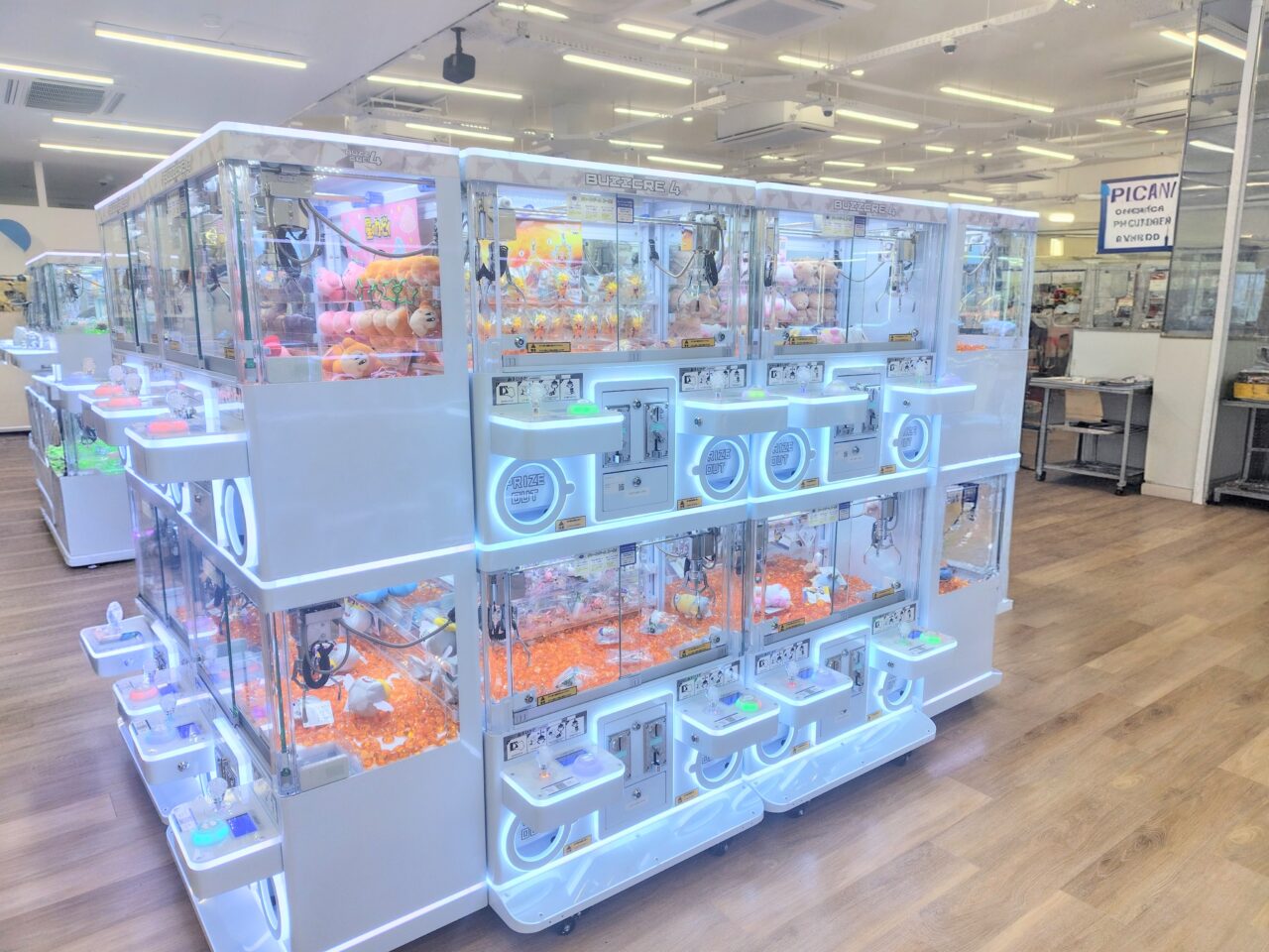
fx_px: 843
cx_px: 634
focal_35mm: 23
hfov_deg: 73.9
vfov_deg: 58.9
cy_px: 476
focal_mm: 5.6
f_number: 1.9
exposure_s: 1/526
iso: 50
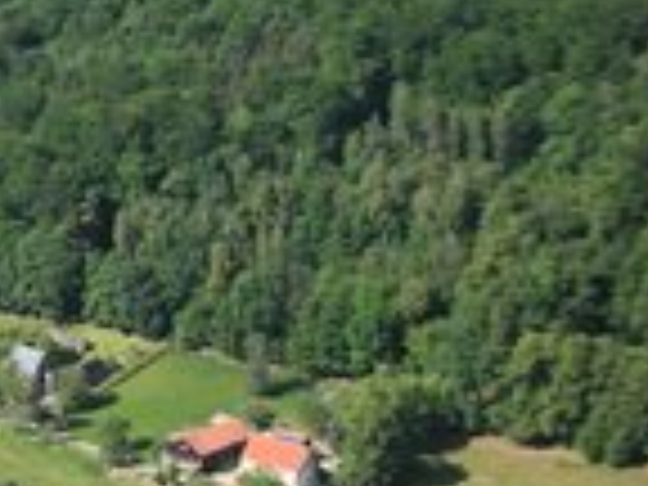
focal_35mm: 156
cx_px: -724
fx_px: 2920
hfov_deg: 11.2
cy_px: 158
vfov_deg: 9.5
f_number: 3
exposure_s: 1/328
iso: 50
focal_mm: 5.8
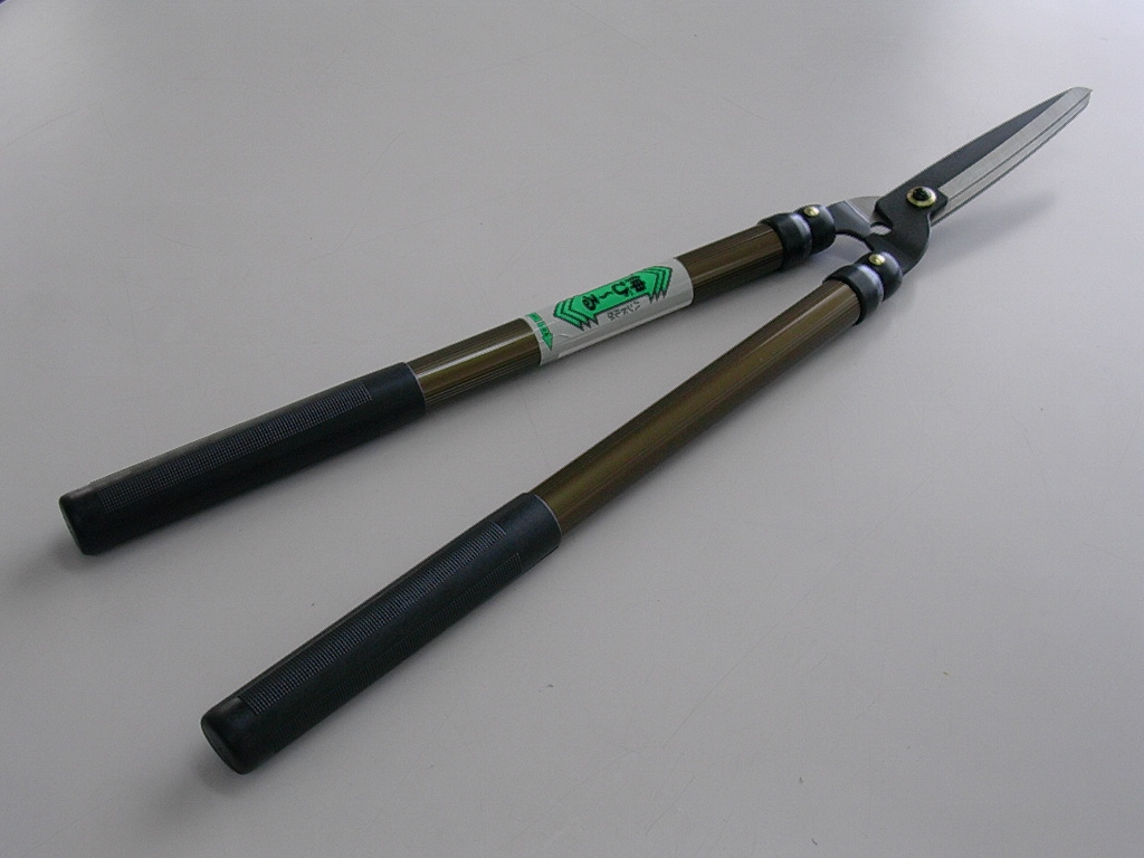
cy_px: 429
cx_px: 572
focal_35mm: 45
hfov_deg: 42.1
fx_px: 1487
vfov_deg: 32.2
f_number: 2.9
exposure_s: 1/46.5
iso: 70
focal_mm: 6.7
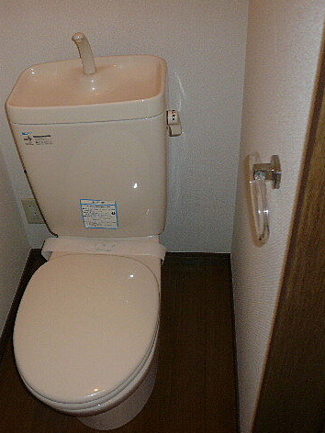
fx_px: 476
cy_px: 217
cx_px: 55
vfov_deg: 49.0
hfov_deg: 36.2
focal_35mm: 38
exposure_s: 1/30
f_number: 2.8
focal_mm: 4.6
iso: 100
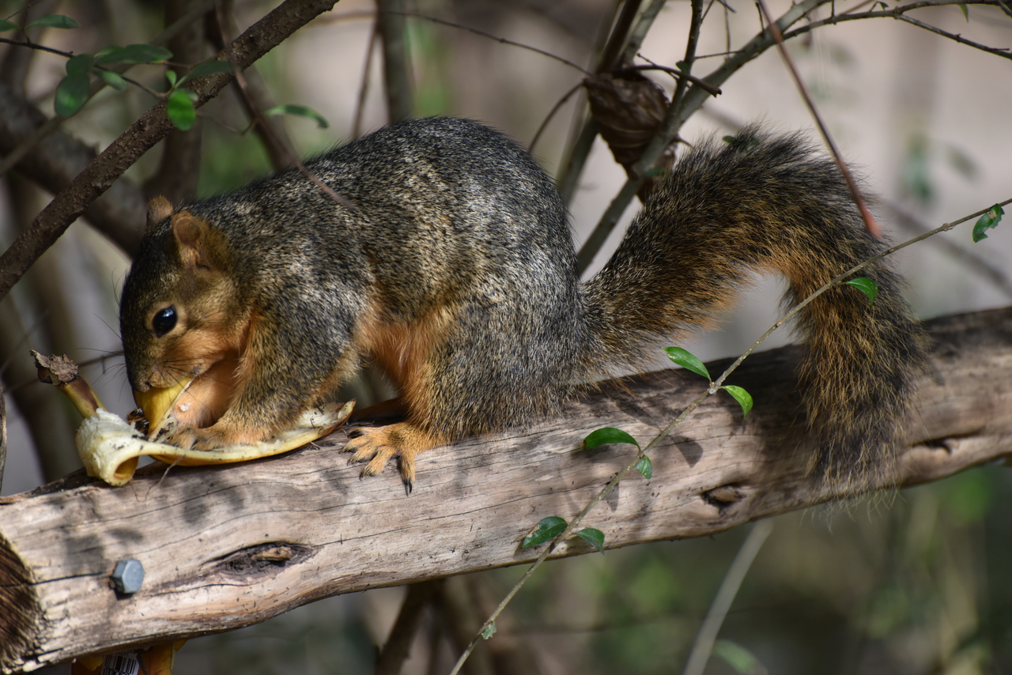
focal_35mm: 300
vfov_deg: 4.6
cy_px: 338
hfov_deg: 6.9
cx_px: 506
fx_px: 8435
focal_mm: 300
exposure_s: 1/640
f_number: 5.6
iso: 720
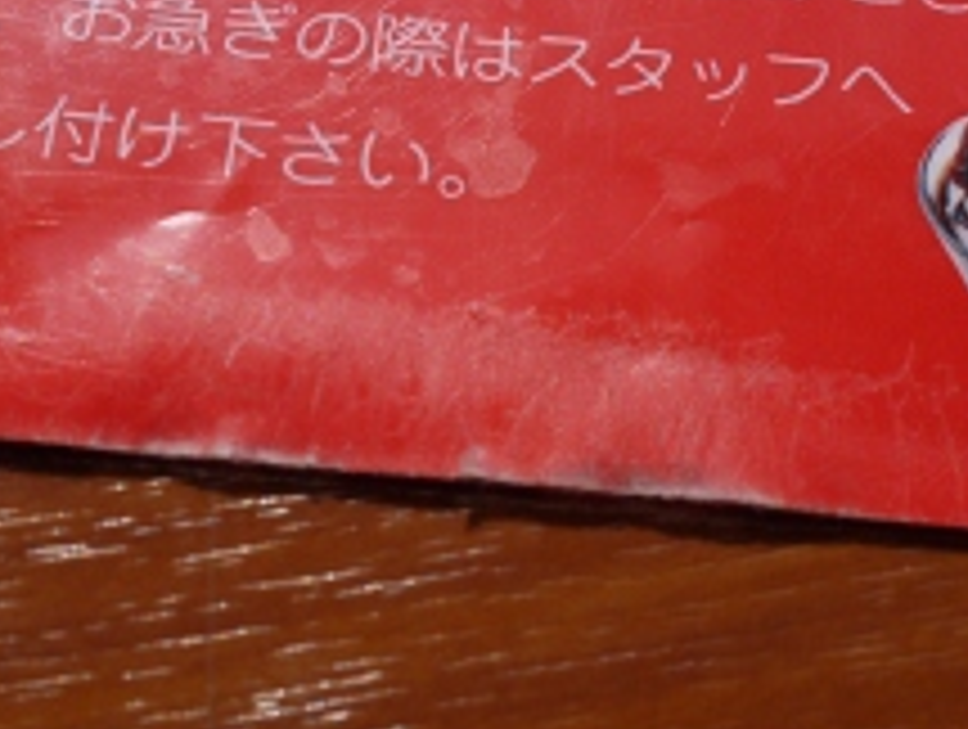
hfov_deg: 24.7
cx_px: 468
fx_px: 2213
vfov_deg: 18.5
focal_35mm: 79
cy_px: 104
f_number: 9
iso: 160
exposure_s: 1/500
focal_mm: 19
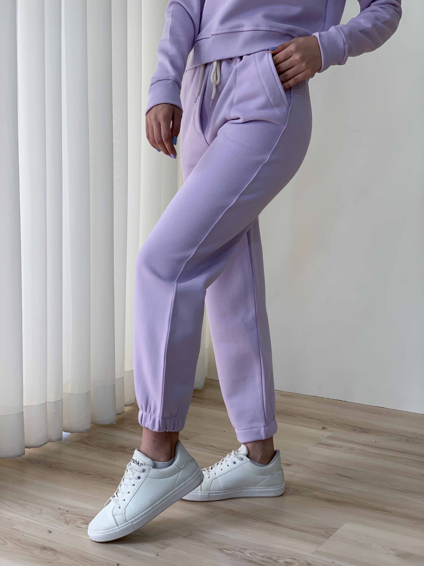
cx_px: 212
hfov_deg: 28.0
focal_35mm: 52
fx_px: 849
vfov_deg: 36.8
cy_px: 283
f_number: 2.4
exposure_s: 1/120
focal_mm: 6
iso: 50
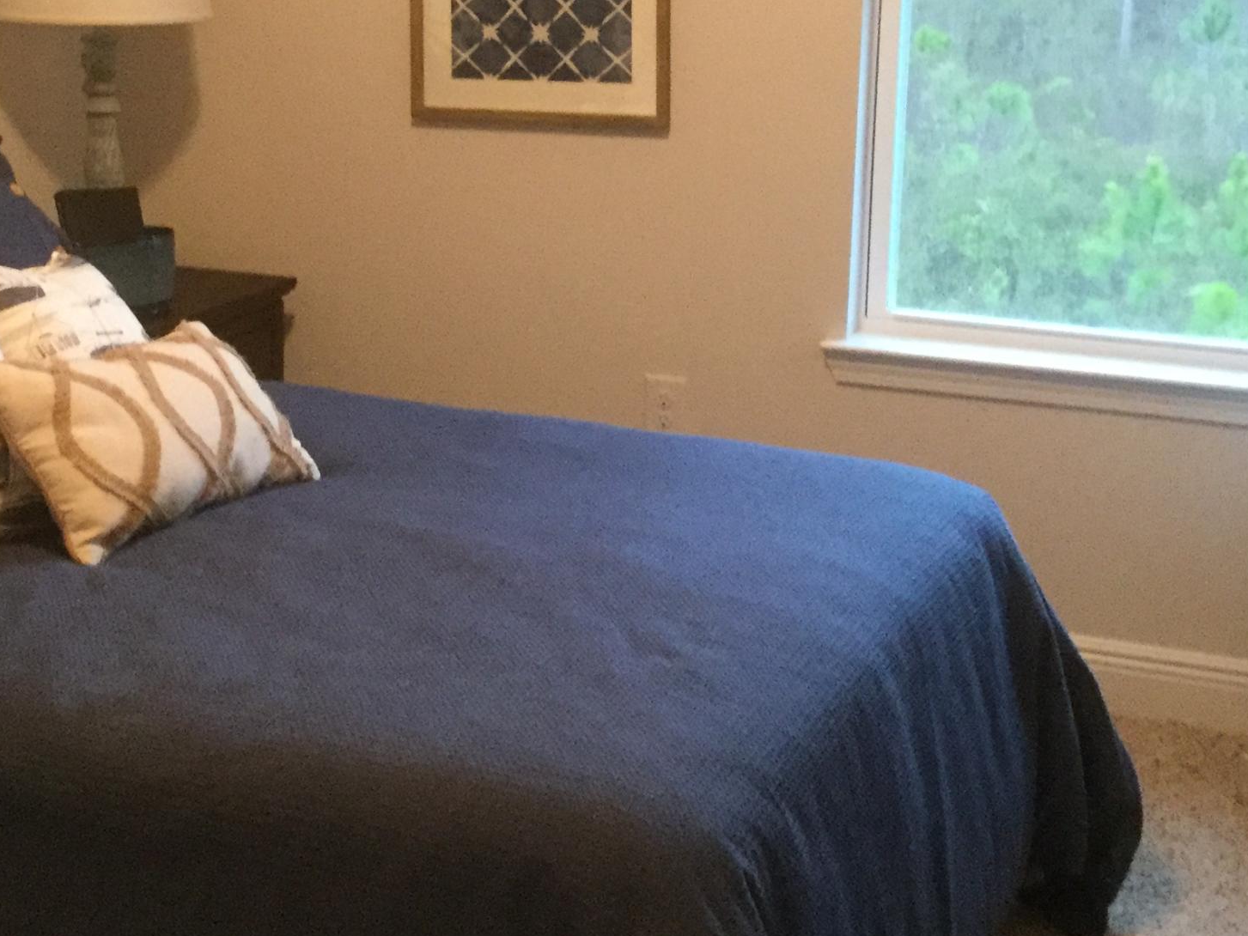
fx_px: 2308
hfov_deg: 30.2
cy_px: 237
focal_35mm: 64
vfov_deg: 22.7
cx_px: 487
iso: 200
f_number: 2.4
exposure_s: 1/15
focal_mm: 3.3
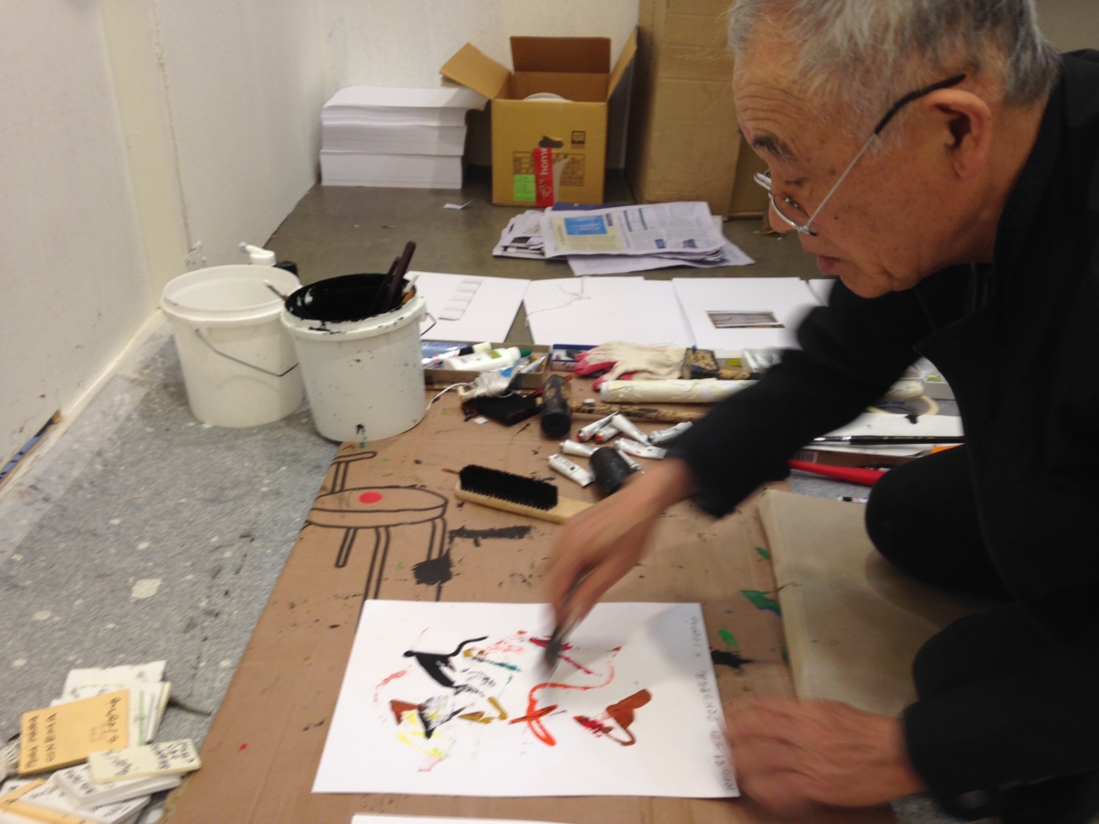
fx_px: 1048
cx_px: 550
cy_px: 412
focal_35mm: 33
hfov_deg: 55.4
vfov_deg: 42.9
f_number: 2.4
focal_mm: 4.12
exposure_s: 1/24
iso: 50
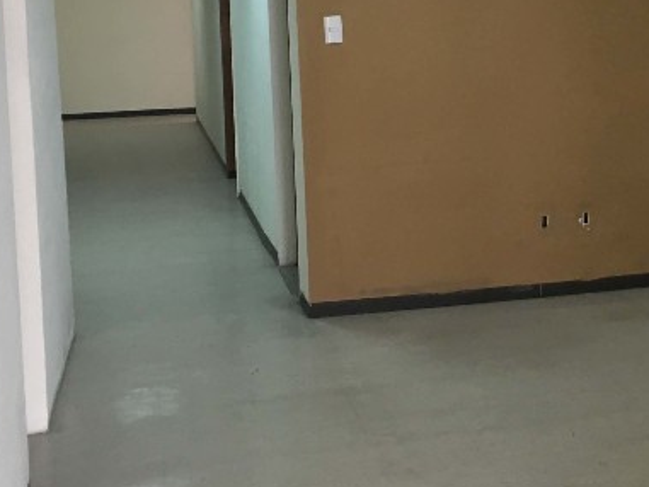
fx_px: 1463
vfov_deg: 18.7
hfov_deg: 23.9
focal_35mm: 78
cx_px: 656
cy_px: 89
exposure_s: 1/30
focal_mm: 4.15
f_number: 2.2
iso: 80
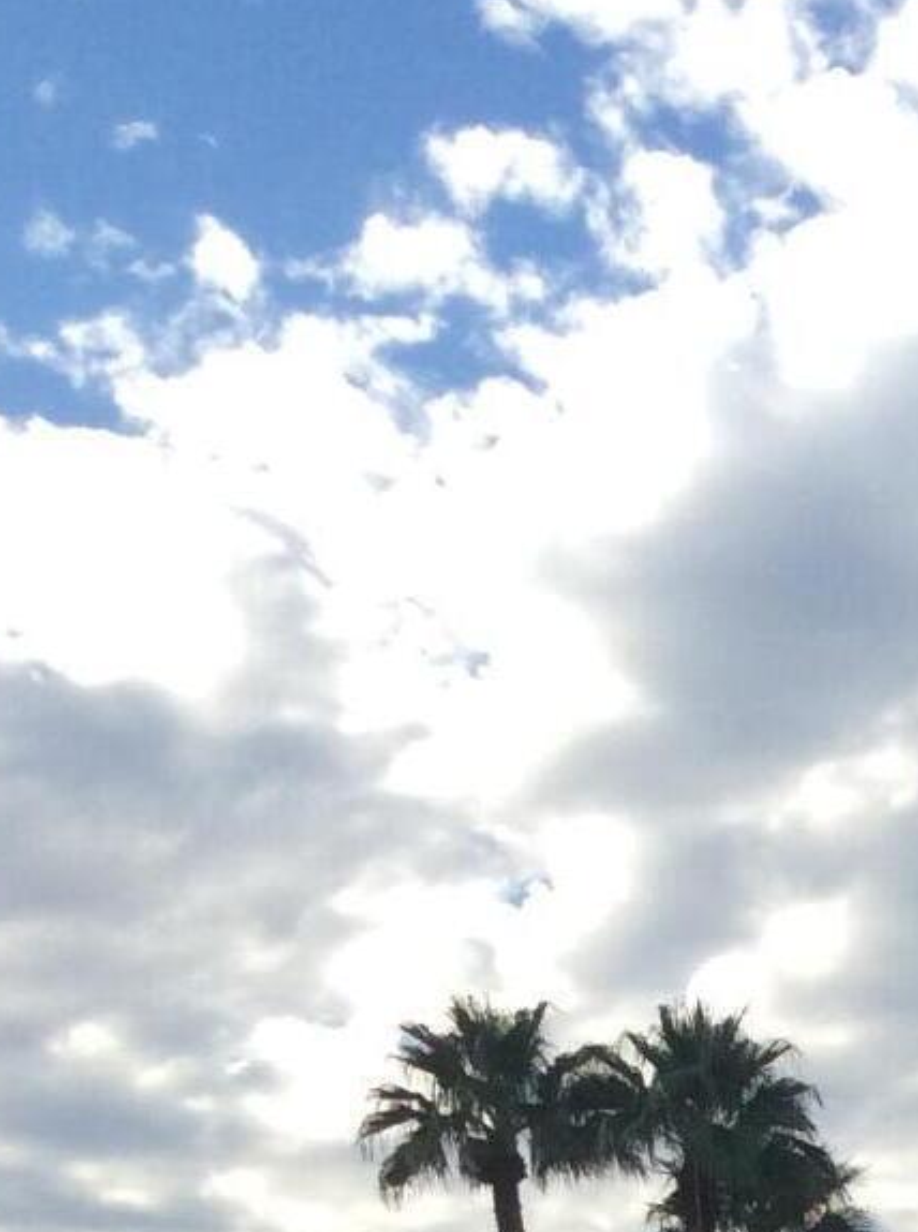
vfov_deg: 15.5
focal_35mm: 115
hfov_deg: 12.0
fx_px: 4082
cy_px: 1951
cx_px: 1539
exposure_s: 1/923
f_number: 2.4
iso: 32
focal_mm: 3.3
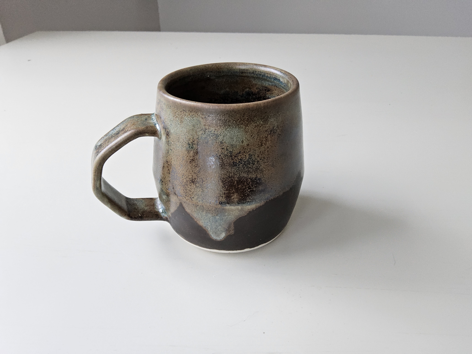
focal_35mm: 23
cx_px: 236
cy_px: 177
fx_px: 314
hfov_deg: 73.9
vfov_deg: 58.9
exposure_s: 1/120
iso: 400
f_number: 2
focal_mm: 3.08
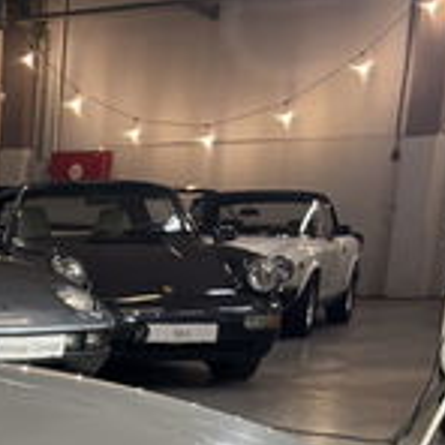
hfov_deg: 13.2
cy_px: 767
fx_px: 1731
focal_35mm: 119
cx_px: -358
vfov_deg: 13.4
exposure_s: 1/50
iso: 160
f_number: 1.6
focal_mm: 5.96
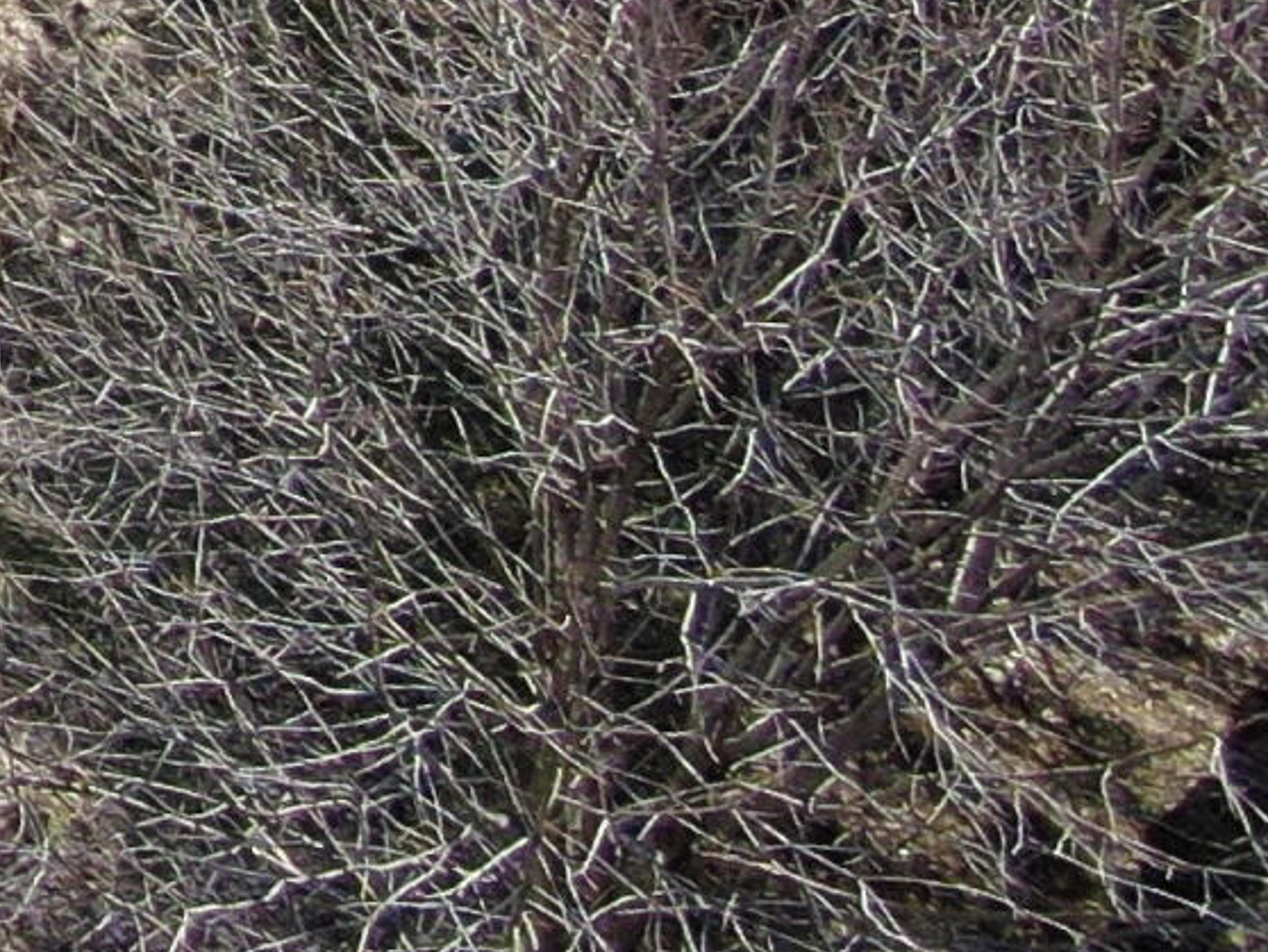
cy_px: -911
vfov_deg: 10.6
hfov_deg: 11.5
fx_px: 4727
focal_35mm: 129
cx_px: -2086
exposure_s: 1/640
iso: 100
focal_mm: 4.39
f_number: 2.8
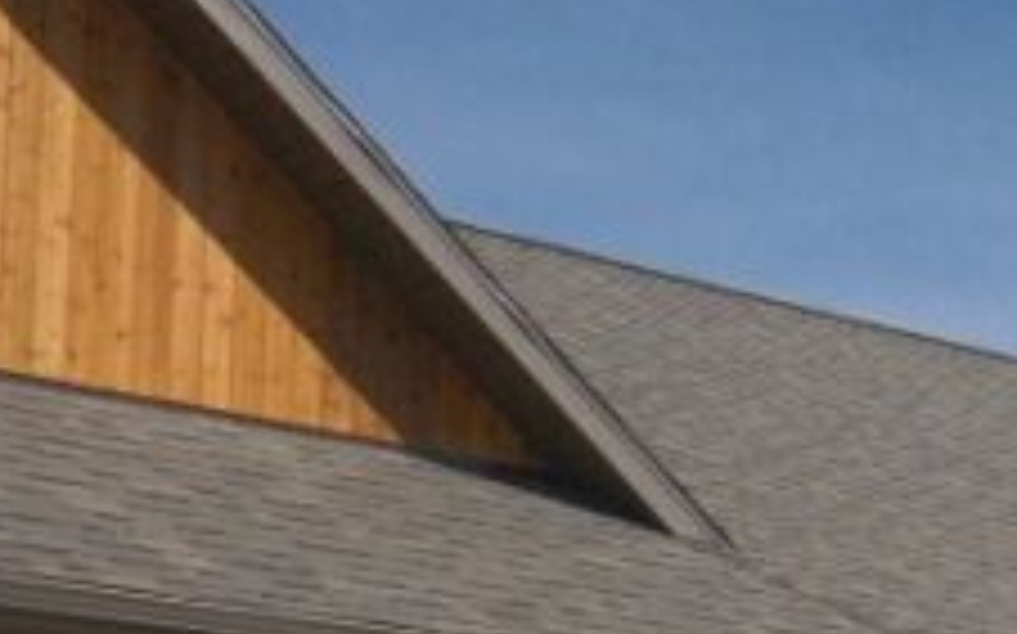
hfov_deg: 15.5
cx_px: 1953
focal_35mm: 111
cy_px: 861
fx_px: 3075
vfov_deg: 11.4
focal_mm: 16
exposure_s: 1/3800
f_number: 7.1
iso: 1250
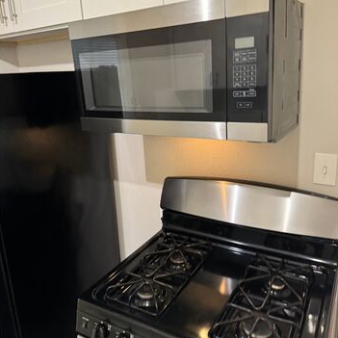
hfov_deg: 55.6
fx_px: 320
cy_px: 151
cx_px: 170
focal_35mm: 29
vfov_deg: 55.5
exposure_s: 1/60
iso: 640
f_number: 1.78
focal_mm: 6.76
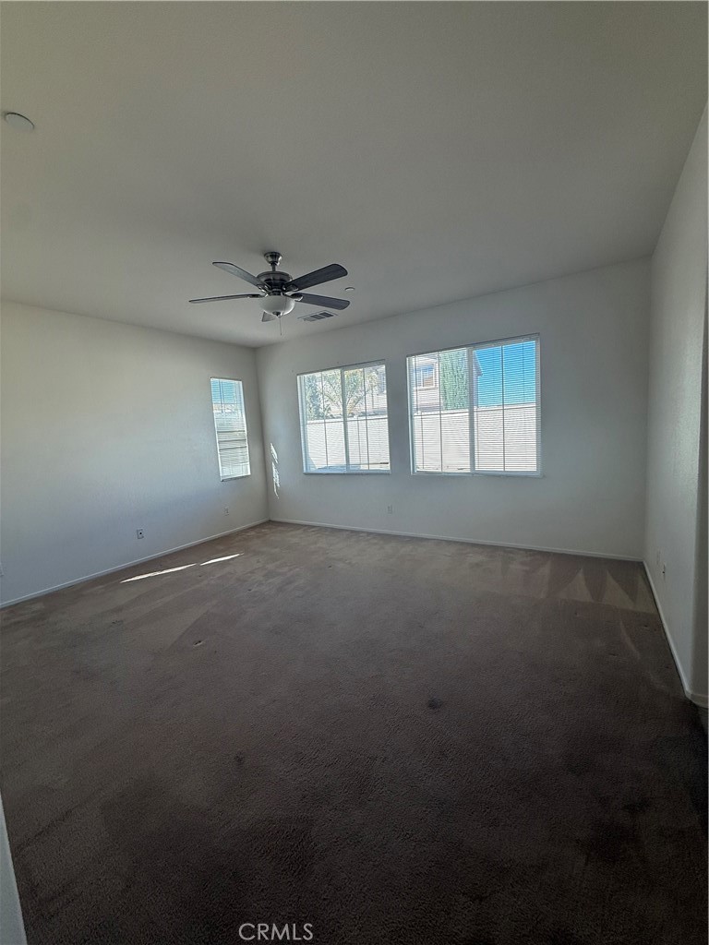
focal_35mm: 14
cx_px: 354
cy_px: 472
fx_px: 382
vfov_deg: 102.1
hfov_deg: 85.7
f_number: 2.2
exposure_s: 1/240
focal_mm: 2.22
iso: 64
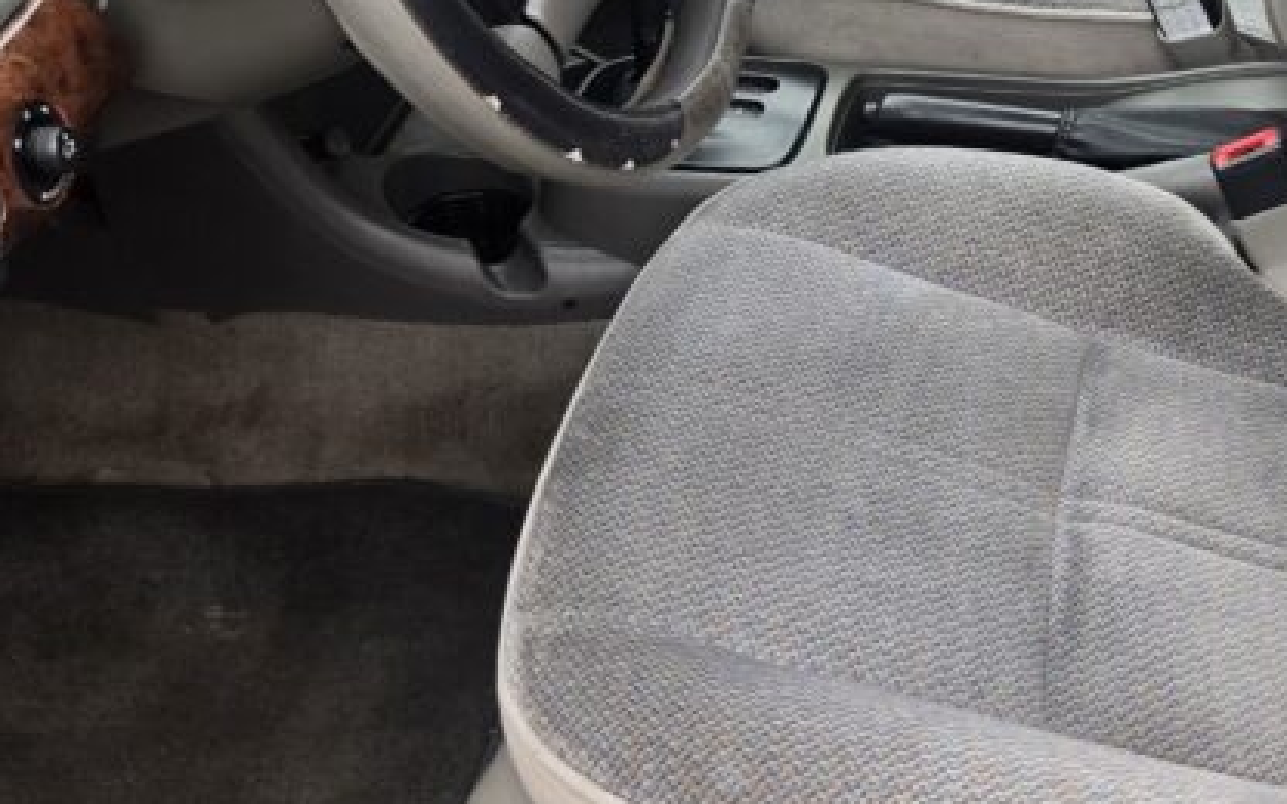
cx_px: 1126
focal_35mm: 60
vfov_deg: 21.2
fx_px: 2104
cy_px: 90
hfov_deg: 32.5
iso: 100
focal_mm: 5.4
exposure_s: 1/180
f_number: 1.8
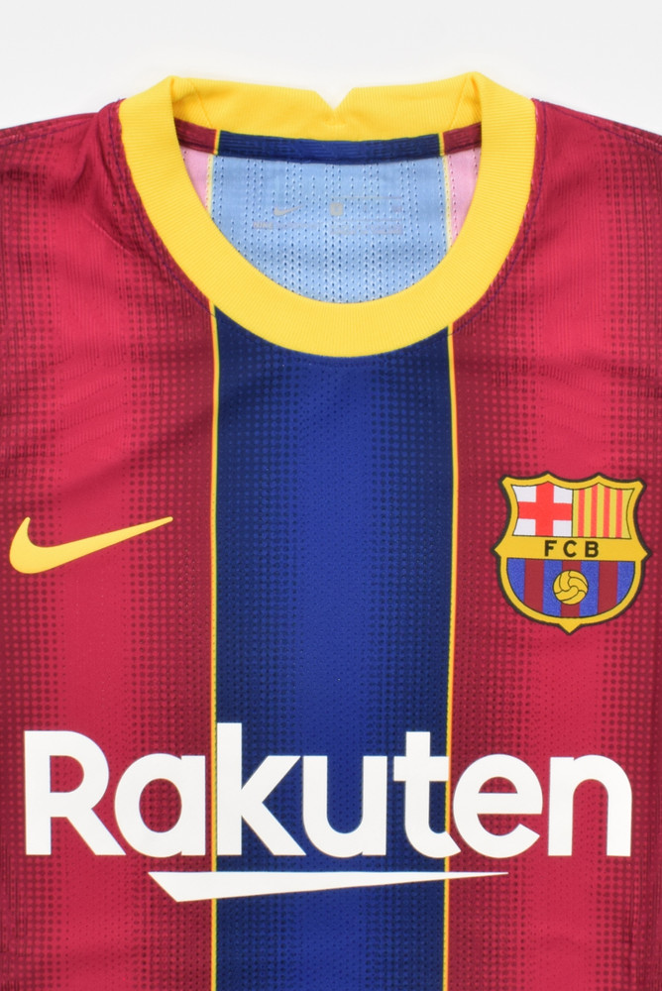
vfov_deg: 61.9
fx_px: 826
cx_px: 331
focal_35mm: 30
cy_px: 496
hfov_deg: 43.7
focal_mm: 20
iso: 400
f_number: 11
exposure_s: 1/50
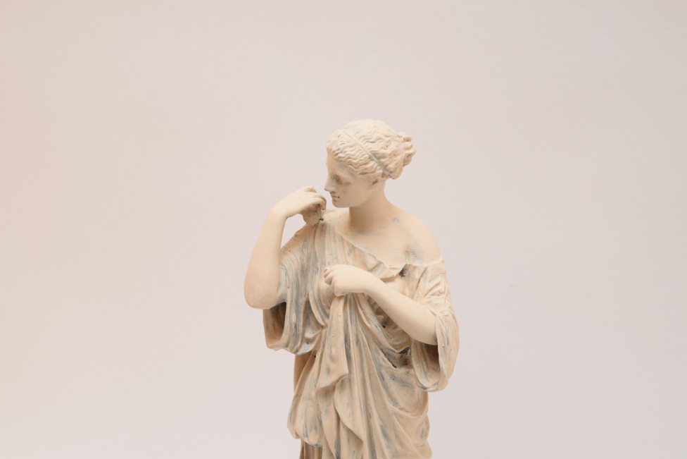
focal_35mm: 85
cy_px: 234
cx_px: 346
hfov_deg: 24.0
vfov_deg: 16.2
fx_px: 1613
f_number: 5.6
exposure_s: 1/60
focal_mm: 55
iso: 800
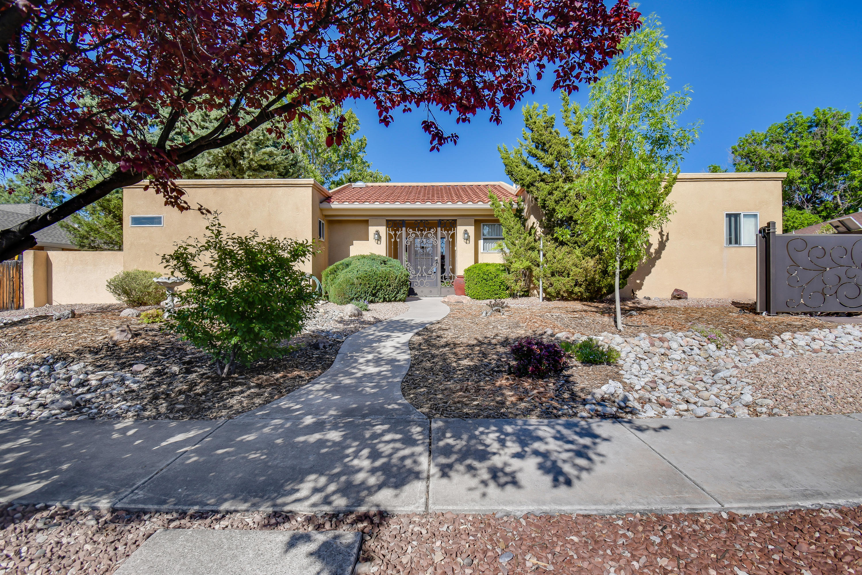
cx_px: 431
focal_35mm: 16
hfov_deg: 96.7
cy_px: 288
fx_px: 383
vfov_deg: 73.7
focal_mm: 11
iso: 100
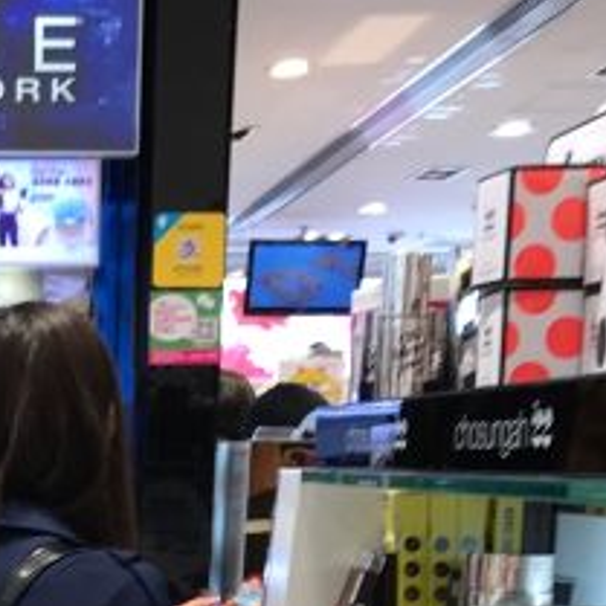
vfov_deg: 19.1
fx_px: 1644
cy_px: 826
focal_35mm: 83
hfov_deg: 19.8
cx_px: -91
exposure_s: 1/49
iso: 32
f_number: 1.8
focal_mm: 3.99
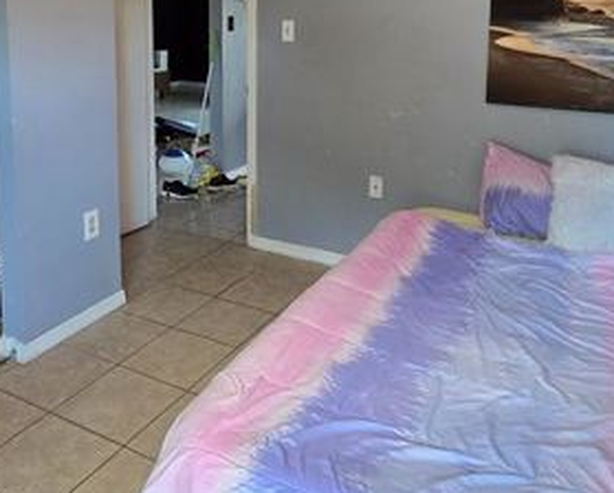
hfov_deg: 55.3
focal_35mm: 32
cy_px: 97
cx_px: 254
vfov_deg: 43.7
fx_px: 582
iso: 250
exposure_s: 1/60
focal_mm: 2.2
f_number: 2.2
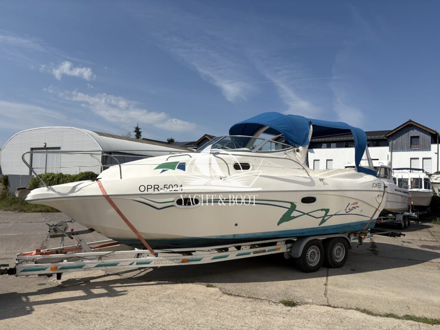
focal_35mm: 26
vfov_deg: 53.1
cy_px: 165
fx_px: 330
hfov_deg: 67.3
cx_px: 220
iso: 50
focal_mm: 5.96
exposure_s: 1/6993
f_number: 1.6
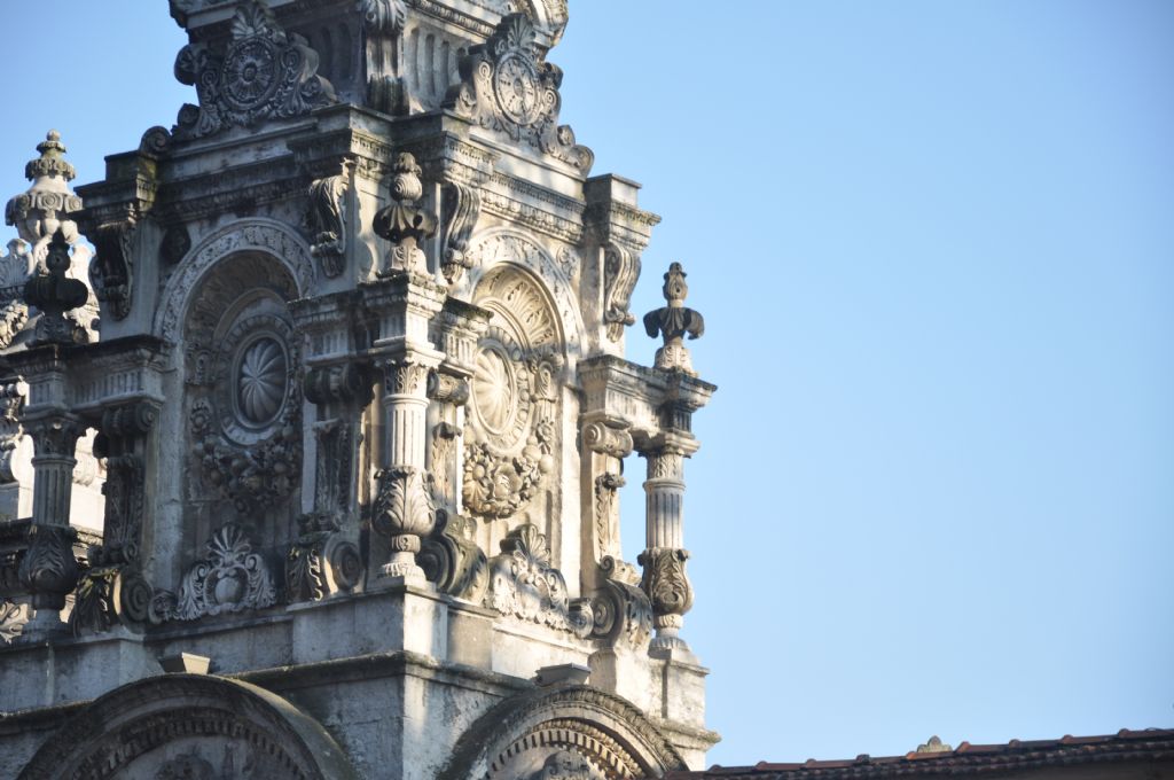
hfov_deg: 14.0
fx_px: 4788
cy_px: 390
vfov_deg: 9.3
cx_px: 587
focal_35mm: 147
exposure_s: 1/200
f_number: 7.1
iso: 200
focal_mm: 98
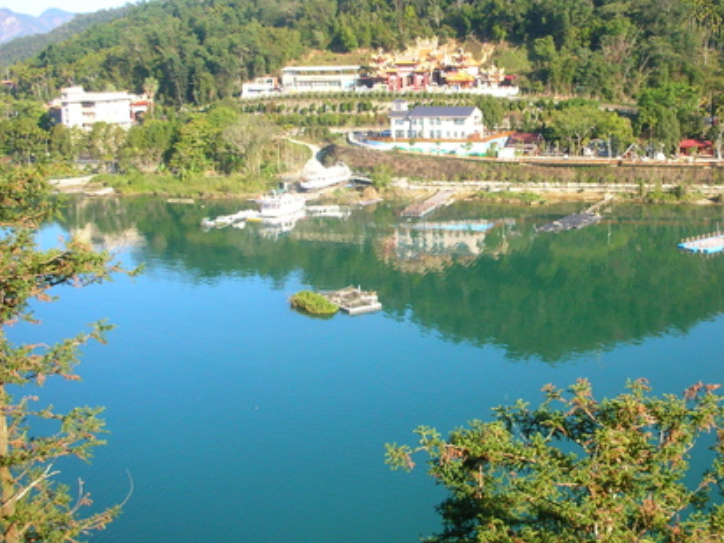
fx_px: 1067
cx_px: 436
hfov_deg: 37.3
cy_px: 204
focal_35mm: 51
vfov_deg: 28.5
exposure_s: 1/53.1
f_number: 8.5
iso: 50
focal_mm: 5.8
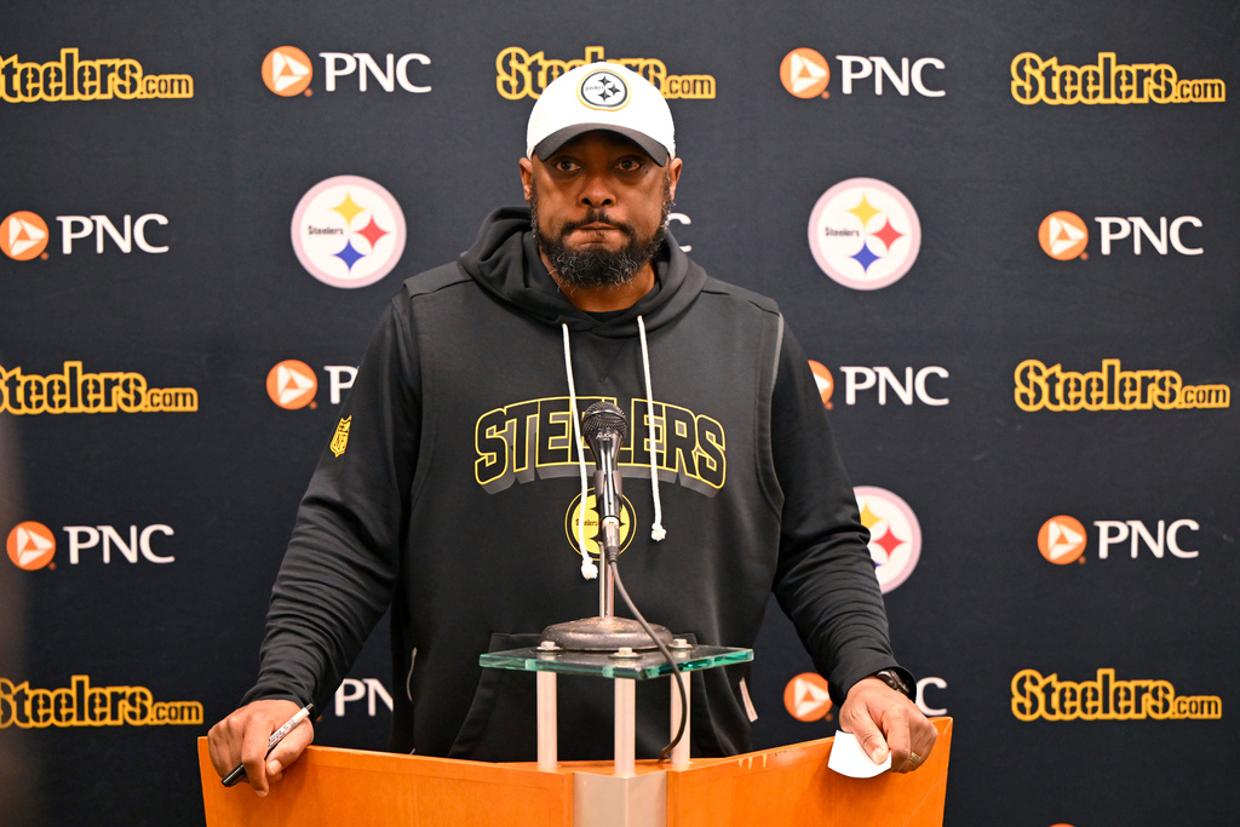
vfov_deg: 13.6
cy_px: 414
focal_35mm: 101
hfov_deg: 20.2
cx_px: 620
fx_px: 3479
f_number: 2.8
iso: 5000
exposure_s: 1/320
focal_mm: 101
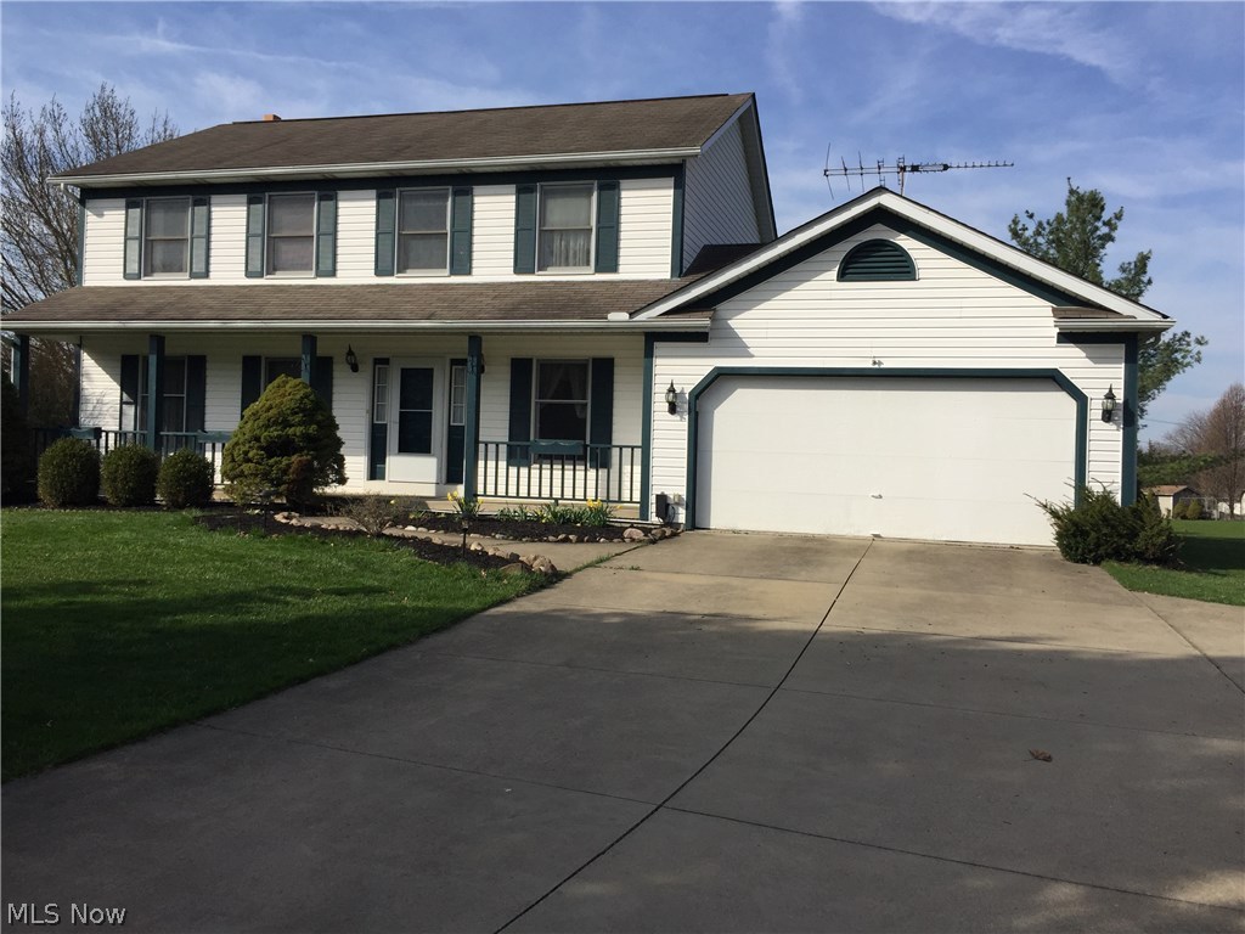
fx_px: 1043
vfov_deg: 48.2
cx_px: 622
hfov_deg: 61.7
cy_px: 467
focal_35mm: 29
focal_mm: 4.15
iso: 32
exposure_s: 1/2825
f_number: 2.2
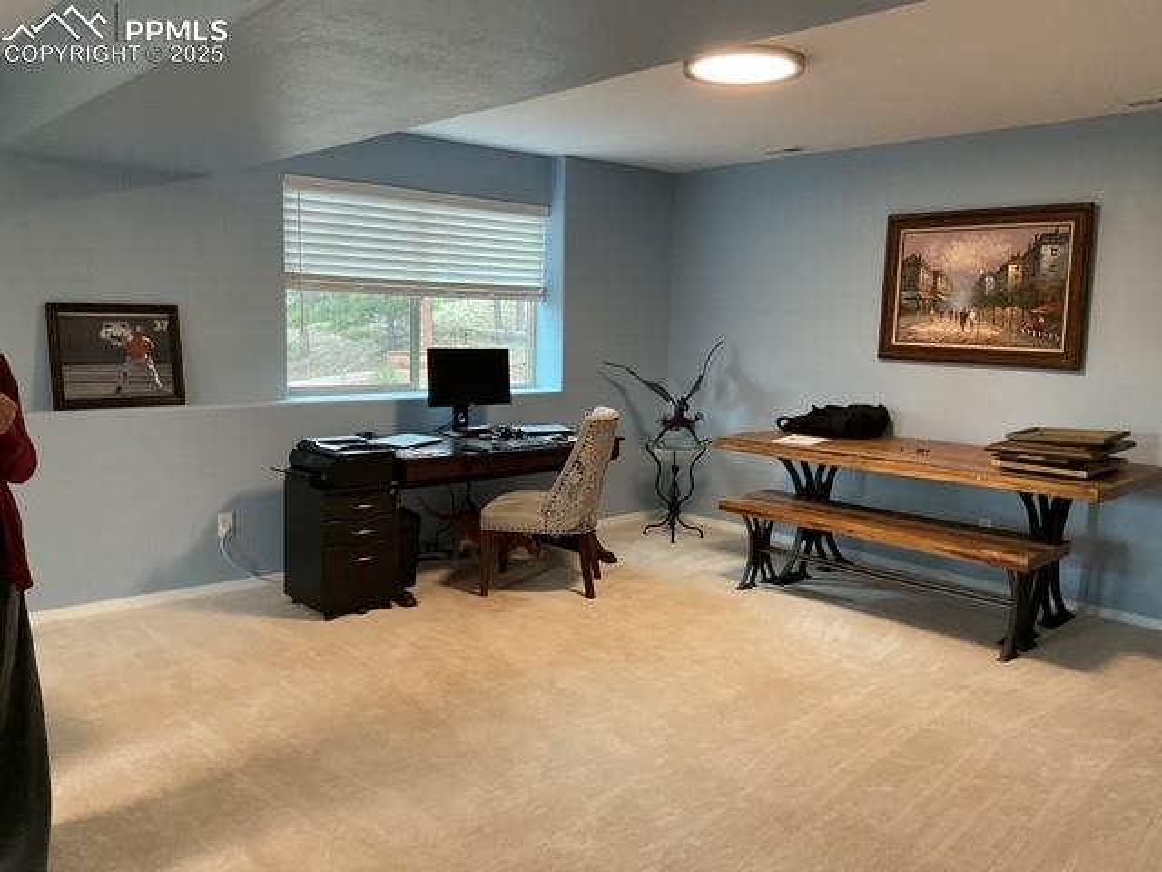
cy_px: 436
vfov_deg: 48.2
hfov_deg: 61.7
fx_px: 973
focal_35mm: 29
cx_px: 581
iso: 160
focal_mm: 3
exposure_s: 1/60
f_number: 1.8
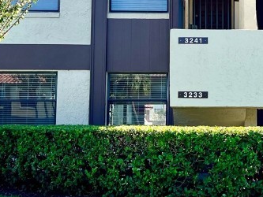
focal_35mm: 80
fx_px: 608
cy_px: 61
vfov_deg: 18.4
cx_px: 241
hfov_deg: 23.7
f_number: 1.5
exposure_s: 1/1645
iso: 50
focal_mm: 5.7
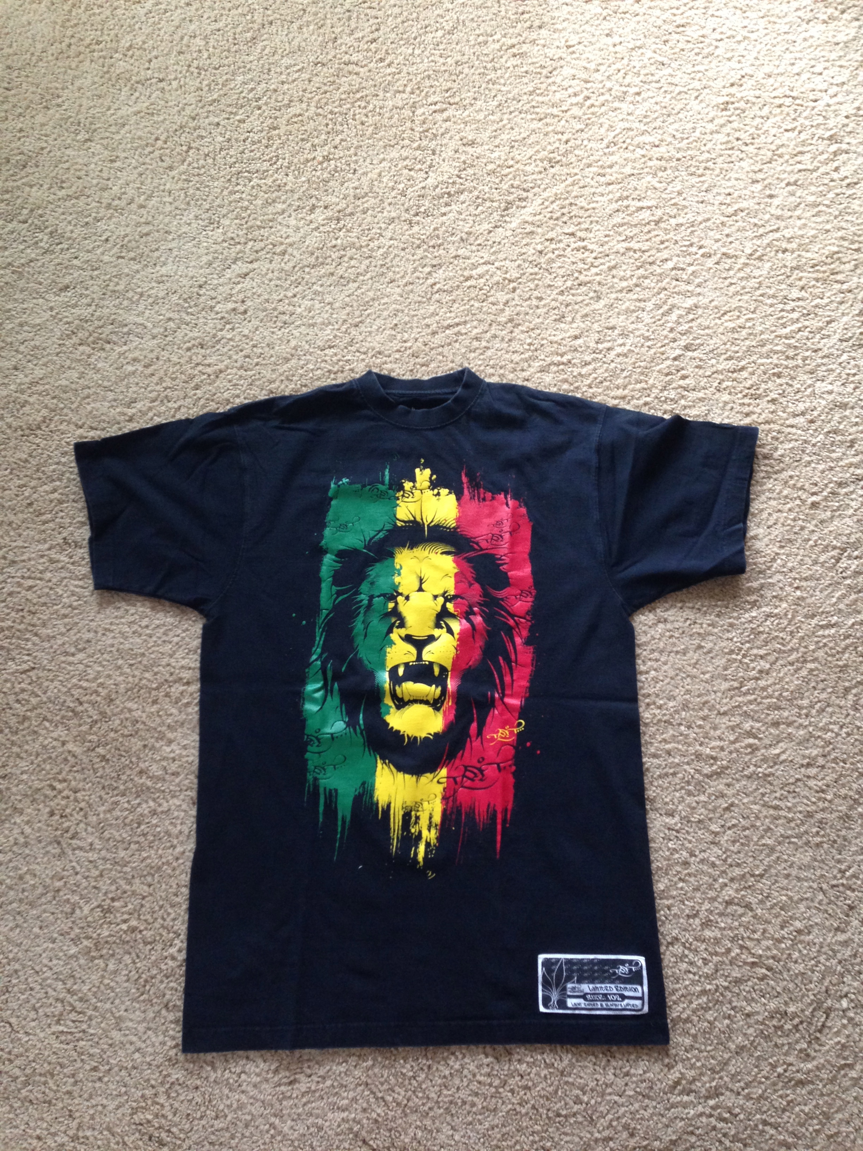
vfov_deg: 55.4
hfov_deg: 42.9
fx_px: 1097
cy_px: 576
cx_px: 432
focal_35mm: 33
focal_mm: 4.12
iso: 200
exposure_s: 1/20
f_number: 2.4
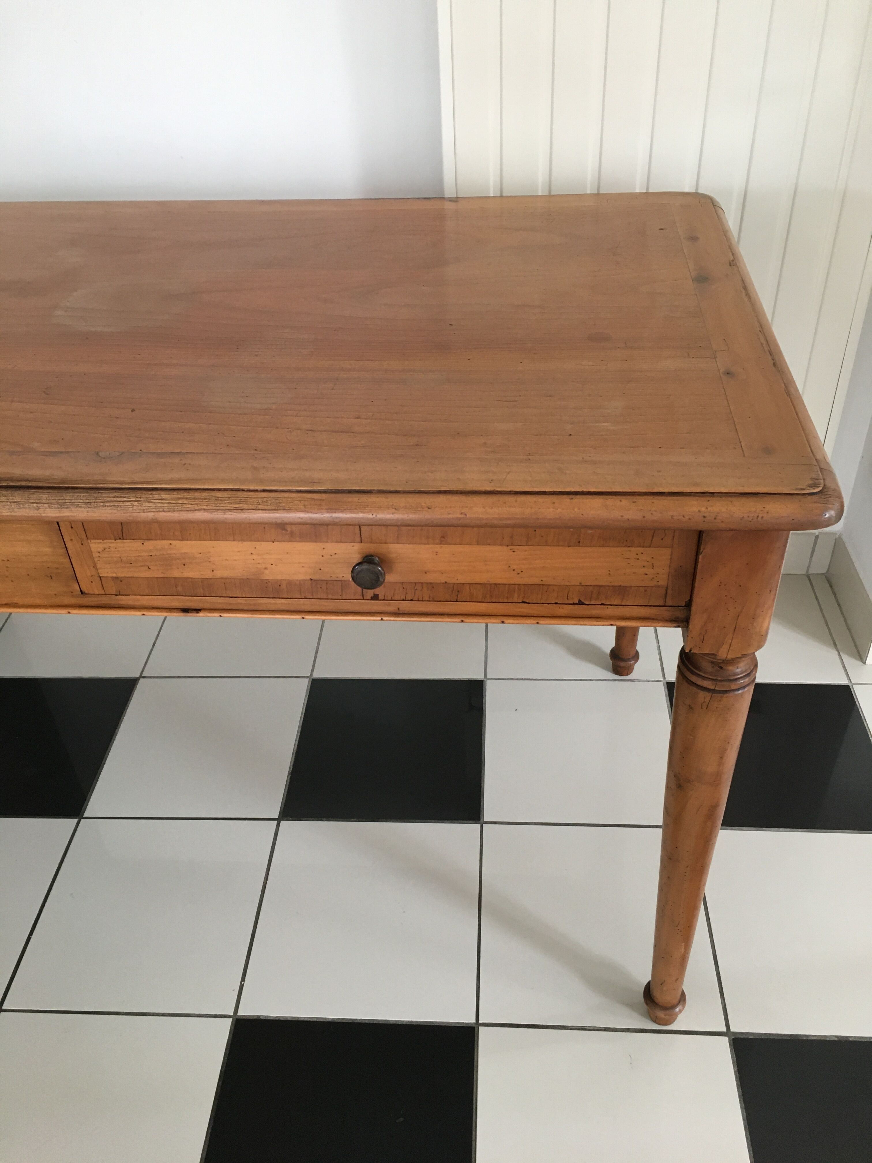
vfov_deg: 61.7
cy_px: 582
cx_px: 436
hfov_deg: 48.2
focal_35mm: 29
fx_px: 974
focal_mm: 4.15
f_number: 2.2
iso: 125
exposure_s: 1/33
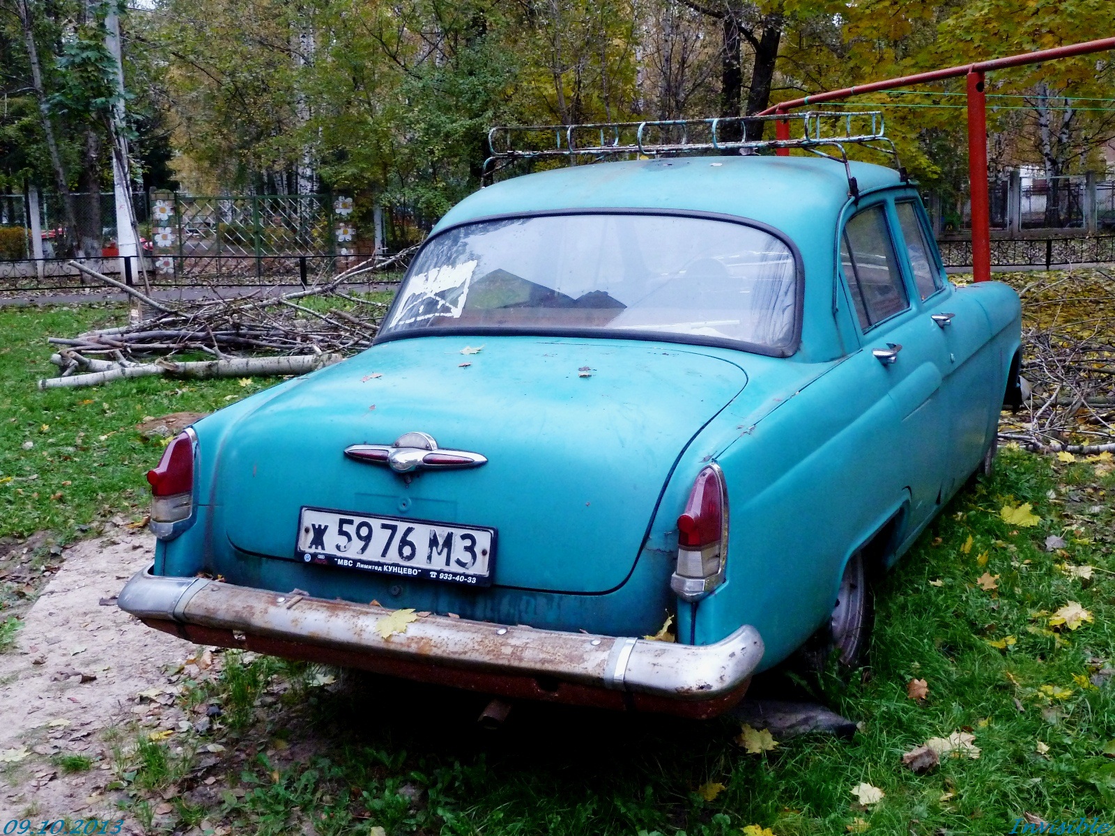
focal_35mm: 40
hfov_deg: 46.8
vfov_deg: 36.0
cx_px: 558
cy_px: 418
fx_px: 1288
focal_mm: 6.5
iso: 400
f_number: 3.6
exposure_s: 1/25
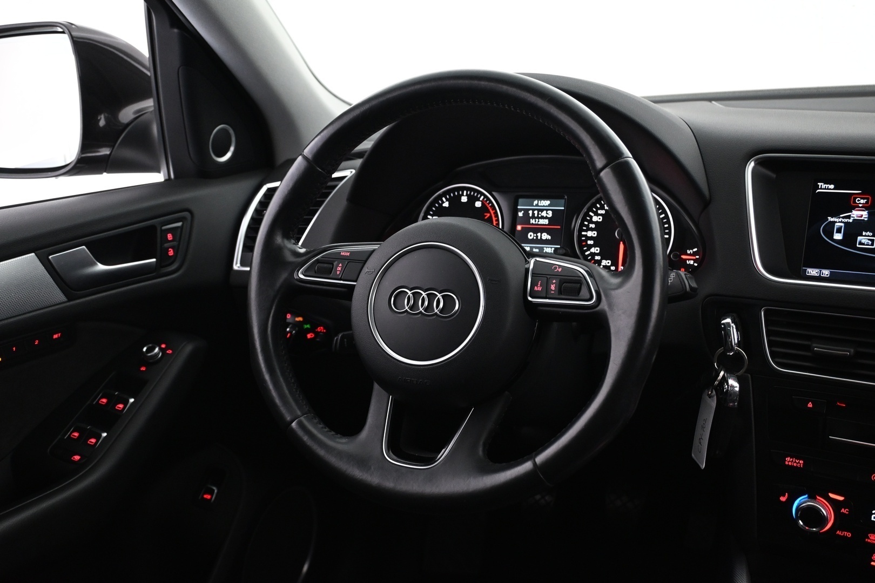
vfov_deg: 40.0
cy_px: 292
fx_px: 802
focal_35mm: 33
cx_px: 438
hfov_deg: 57.2
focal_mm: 22
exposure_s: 1/30
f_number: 4
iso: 1600
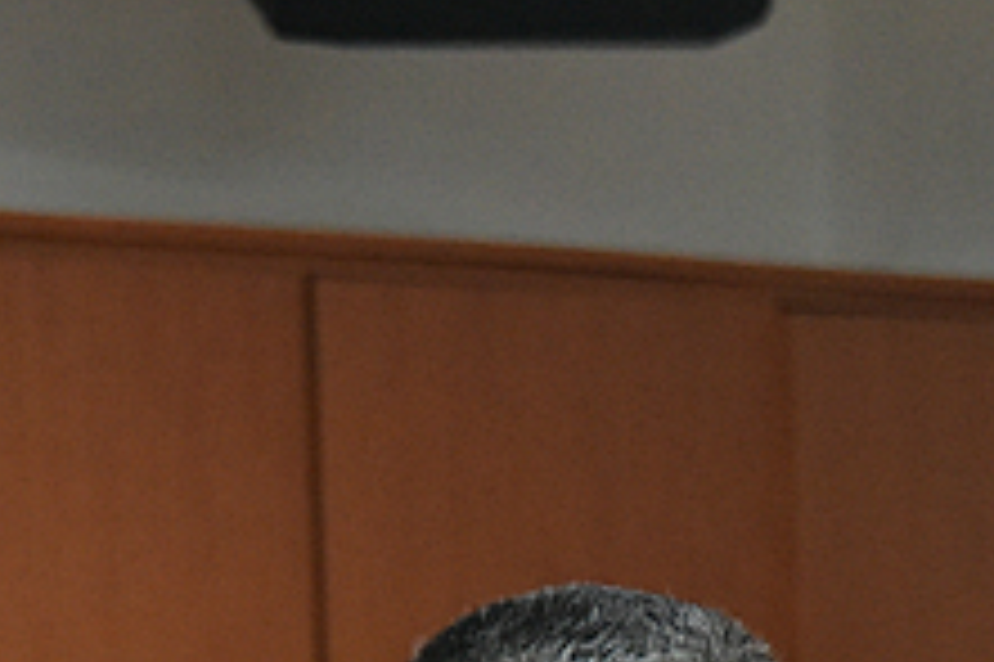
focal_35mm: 406
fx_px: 11201
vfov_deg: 3.4
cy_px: 975
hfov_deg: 5.1
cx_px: 720
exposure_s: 1/125
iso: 4500
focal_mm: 112
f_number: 6.3
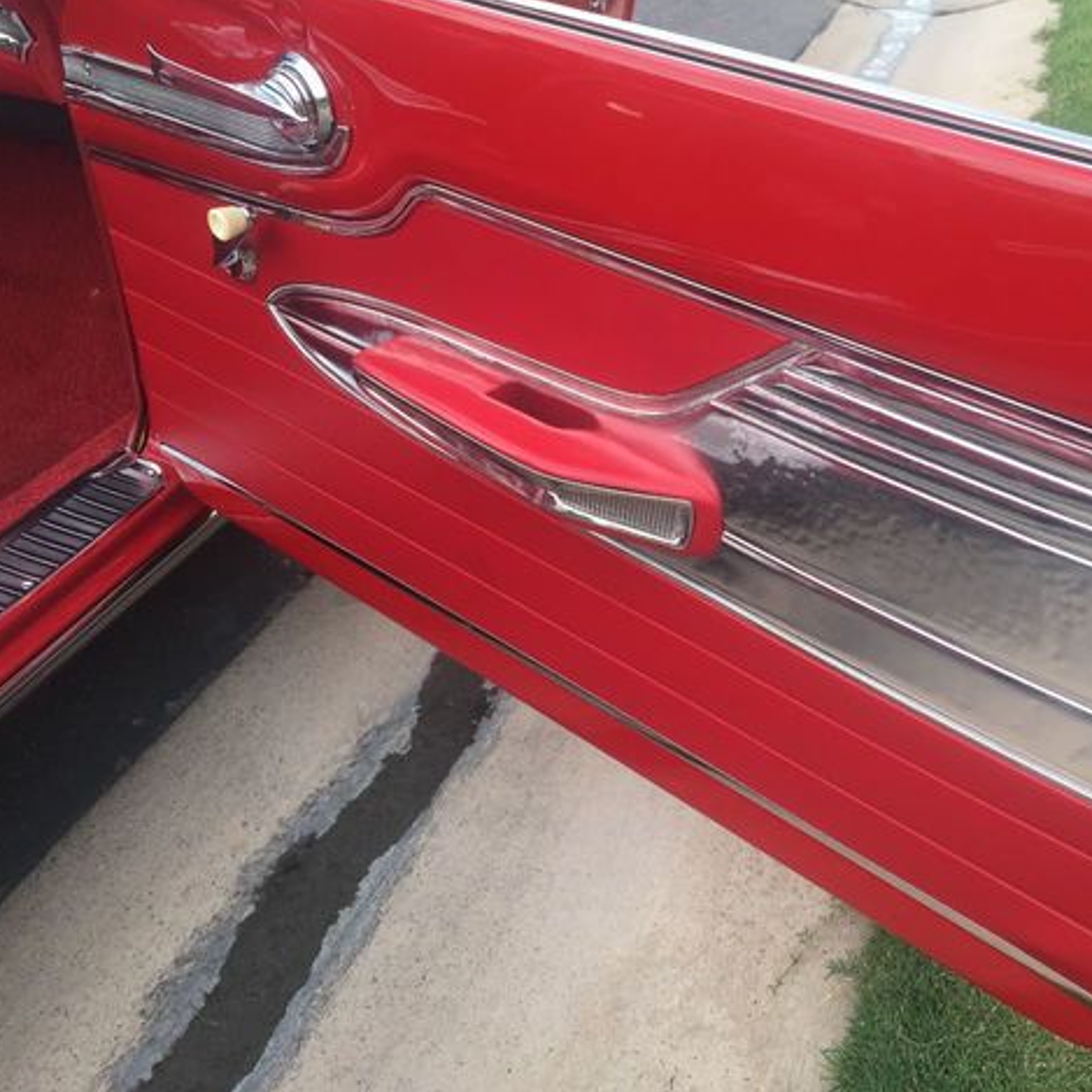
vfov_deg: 47.2
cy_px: 538
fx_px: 1249
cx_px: 729
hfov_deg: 46.5
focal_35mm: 35
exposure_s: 1/167
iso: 32
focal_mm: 4.15
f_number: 2.2
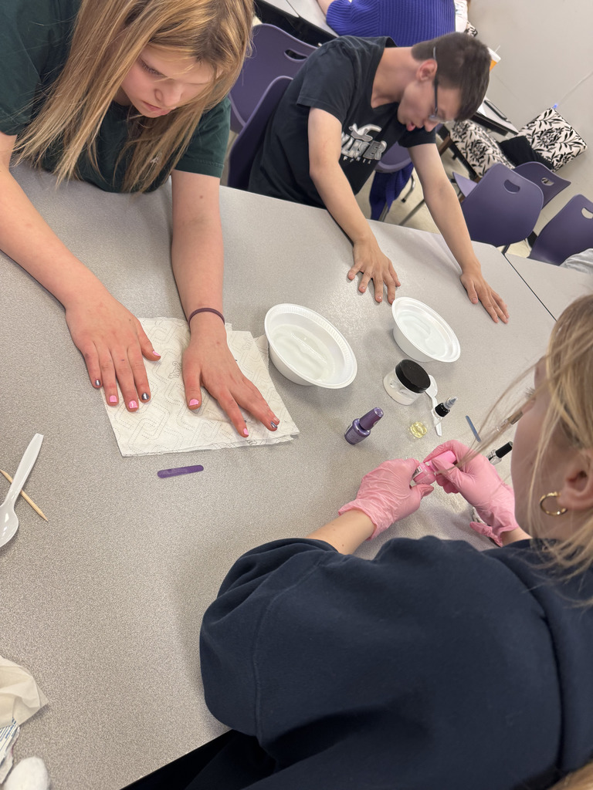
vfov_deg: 71.6
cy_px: 395
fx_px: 548
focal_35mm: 24
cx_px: 296
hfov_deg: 56.8
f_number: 1.78
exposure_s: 1/60
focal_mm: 6.76
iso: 125
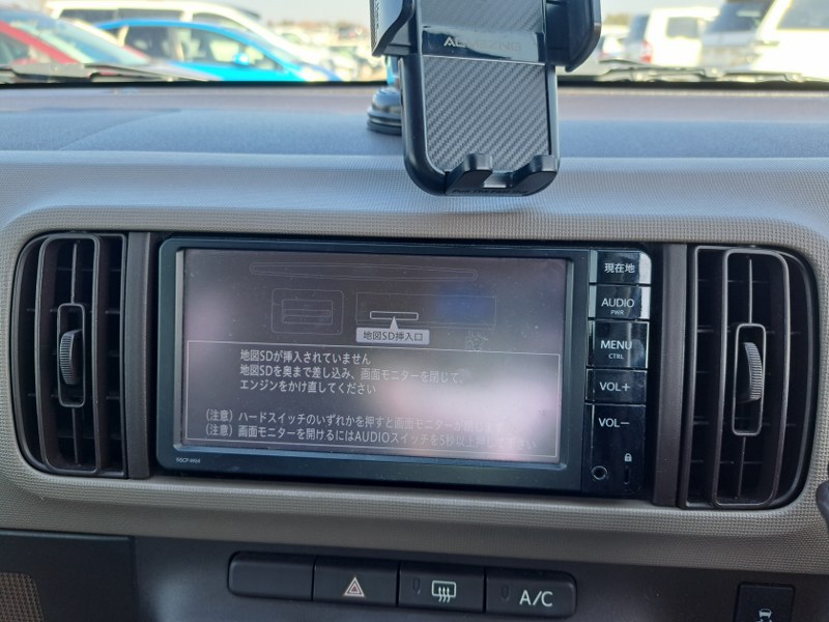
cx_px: 414
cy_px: 311
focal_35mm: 24
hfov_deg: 71.6
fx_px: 575
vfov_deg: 56.8
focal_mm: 5.23
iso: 50
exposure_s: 1/100
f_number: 1.8
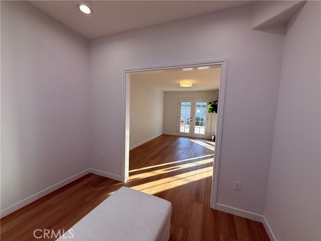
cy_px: 120
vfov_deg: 85.7
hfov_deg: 102.1
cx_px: 160
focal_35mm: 14
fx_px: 130
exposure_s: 1/242
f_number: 2.2
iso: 64
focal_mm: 2.22
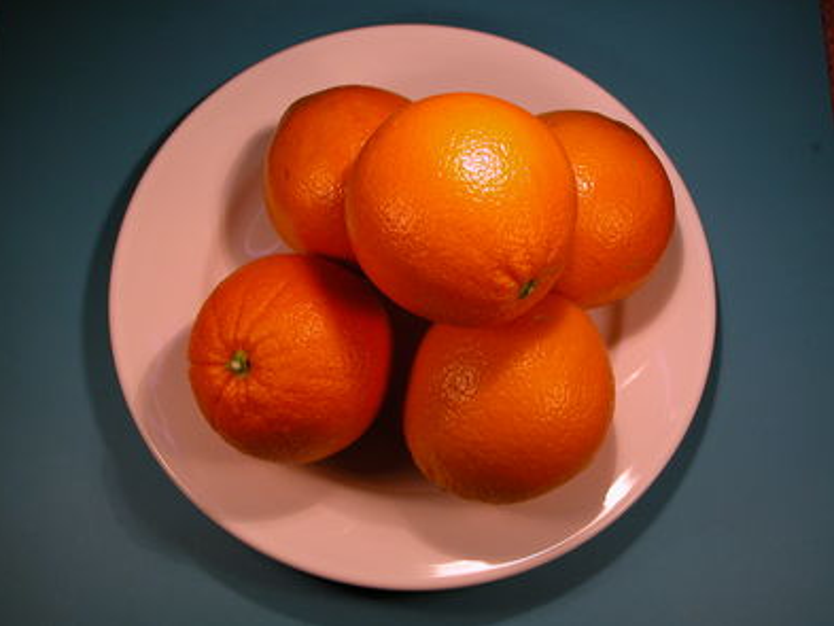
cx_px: 412
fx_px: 1326
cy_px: 312
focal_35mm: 55
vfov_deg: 26.6
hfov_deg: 34.9
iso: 100
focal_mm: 13.7
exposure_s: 1/107
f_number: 3.9
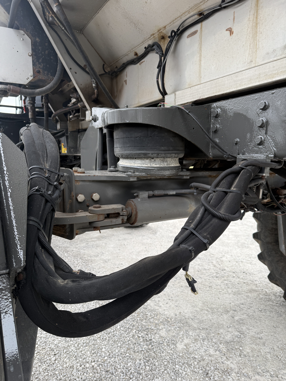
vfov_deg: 71.6
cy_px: 190
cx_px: 143
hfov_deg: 56.8
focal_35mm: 24
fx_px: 264
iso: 64
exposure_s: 1/288
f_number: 1.78
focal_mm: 6.76
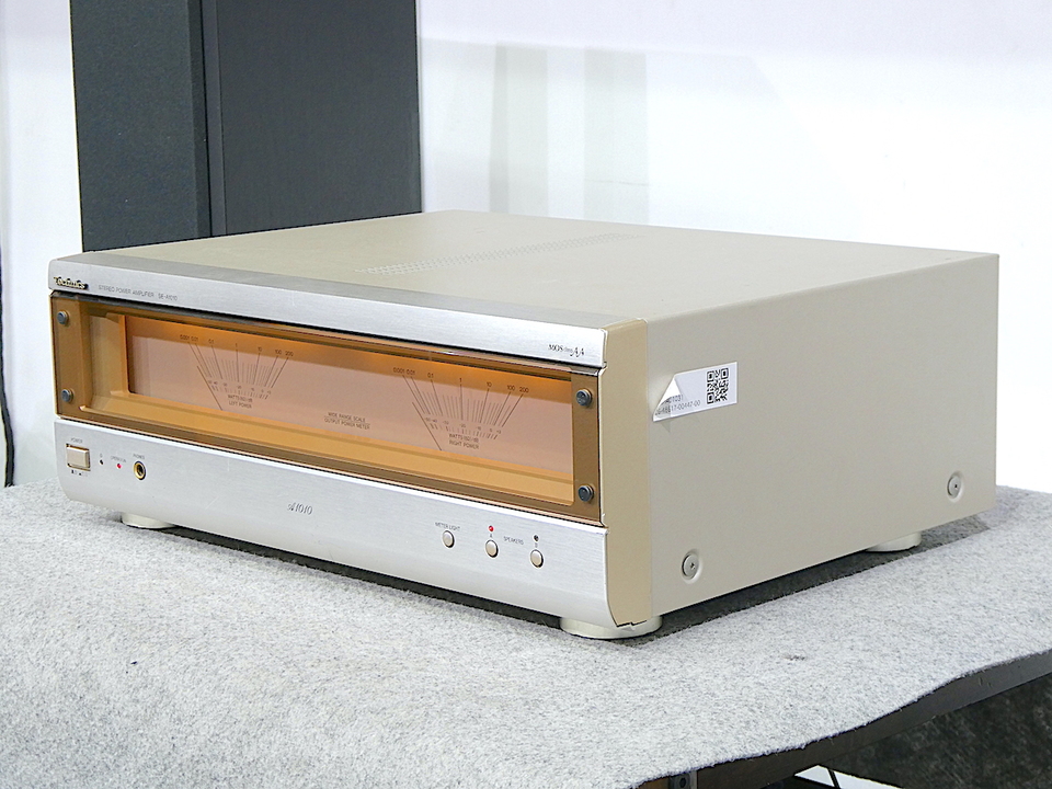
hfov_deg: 26.3
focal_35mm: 74
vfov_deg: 19.9
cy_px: 394
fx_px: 2249
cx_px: 526
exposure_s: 1/6
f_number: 4.6
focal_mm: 13.2
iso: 200
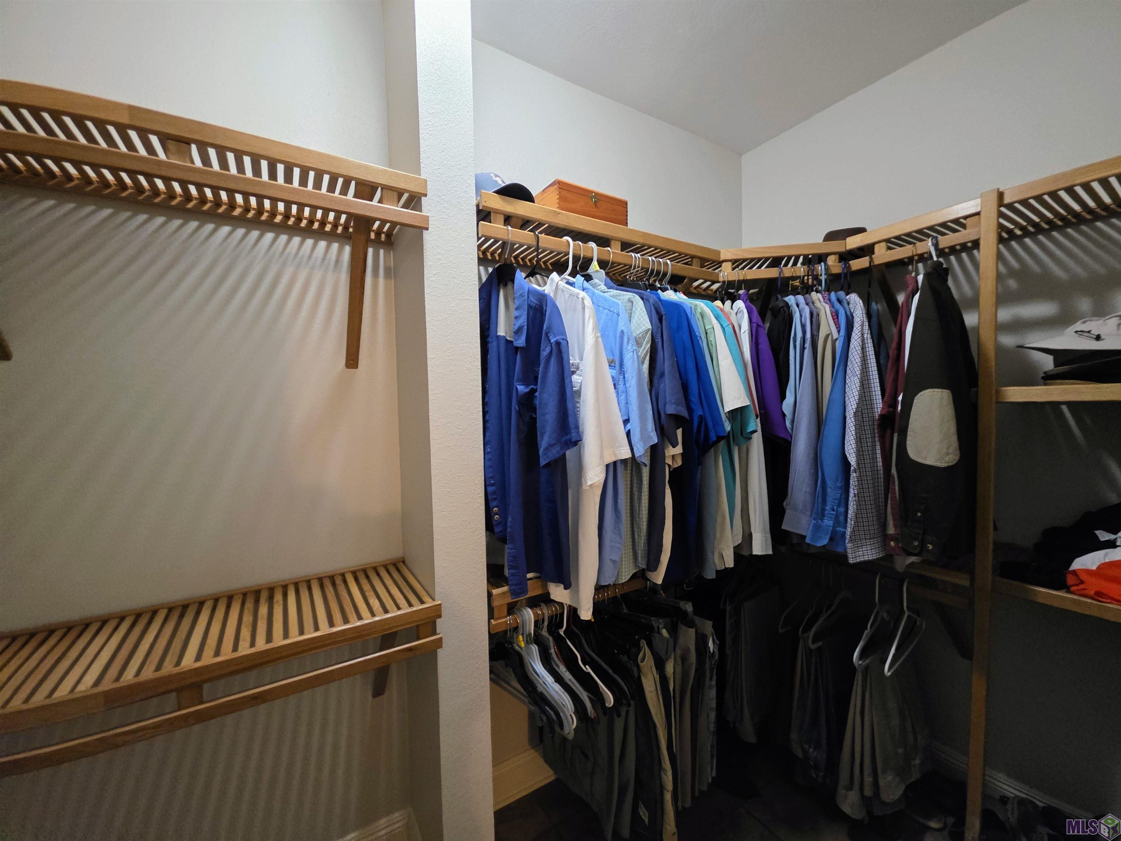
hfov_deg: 106.2
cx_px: 560
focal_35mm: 13
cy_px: 420
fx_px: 421
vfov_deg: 89.9
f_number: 1.9
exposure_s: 1/60
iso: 1000
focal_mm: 2.2
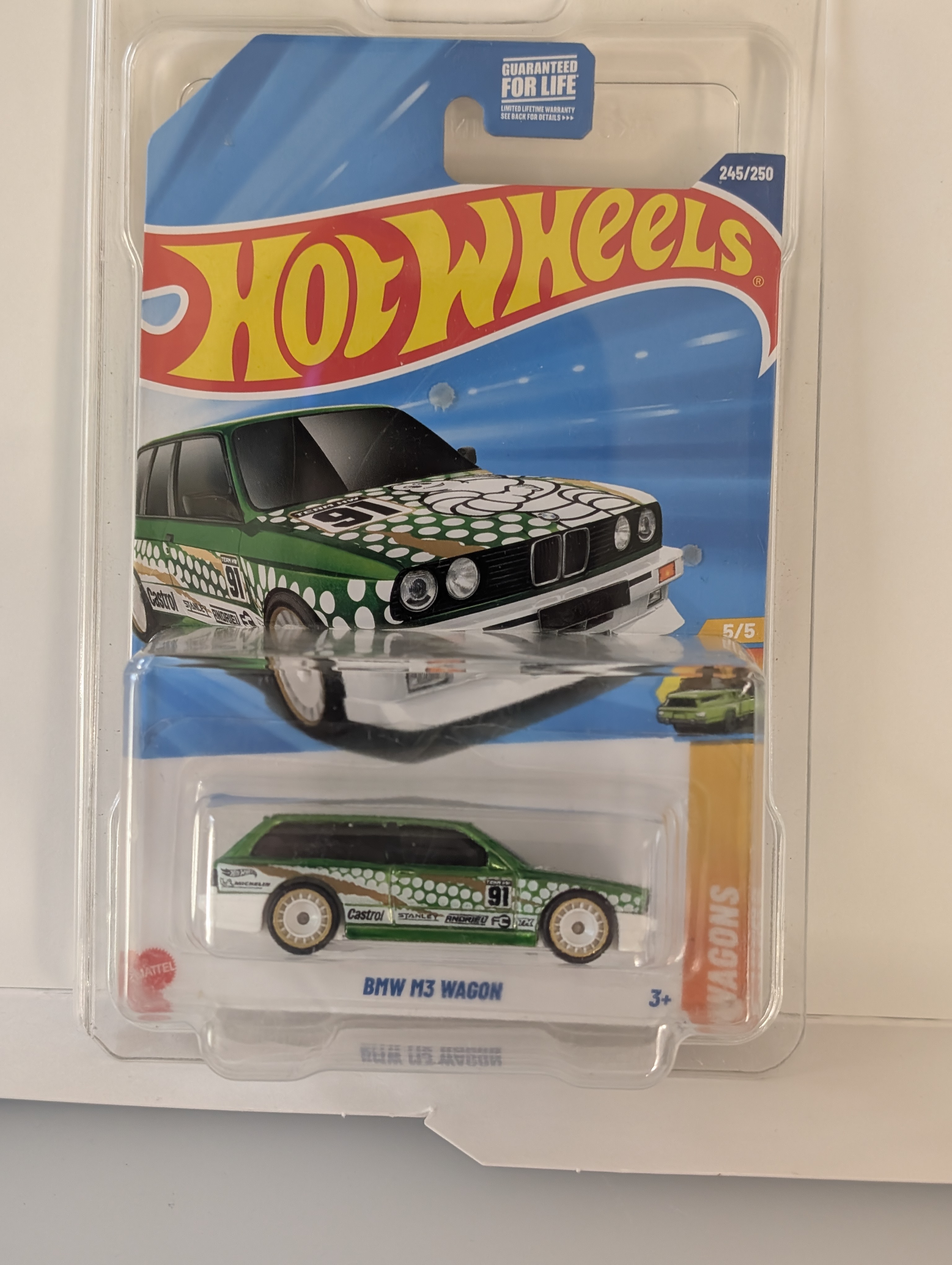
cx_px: 476
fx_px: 1792
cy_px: 632
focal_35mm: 49
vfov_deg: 38.9
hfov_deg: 29.7
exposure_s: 1/55.7
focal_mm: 6.9
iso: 219
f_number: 1.68
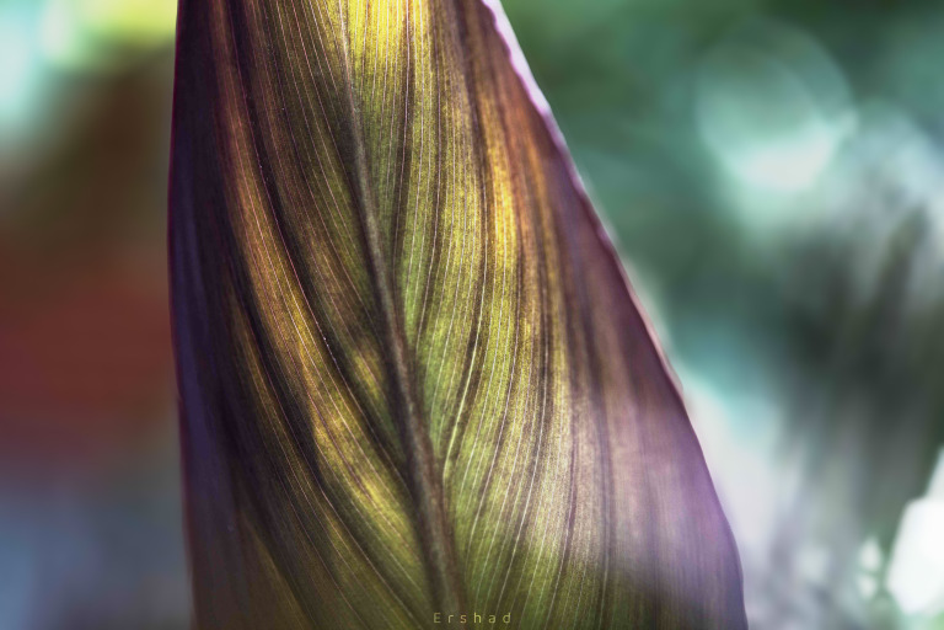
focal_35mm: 90
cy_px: 315
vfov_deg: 15.2
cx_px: 472
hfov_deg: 22.6
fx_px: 2360
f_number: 2.8
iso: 160
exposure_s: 1/200
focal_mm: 90
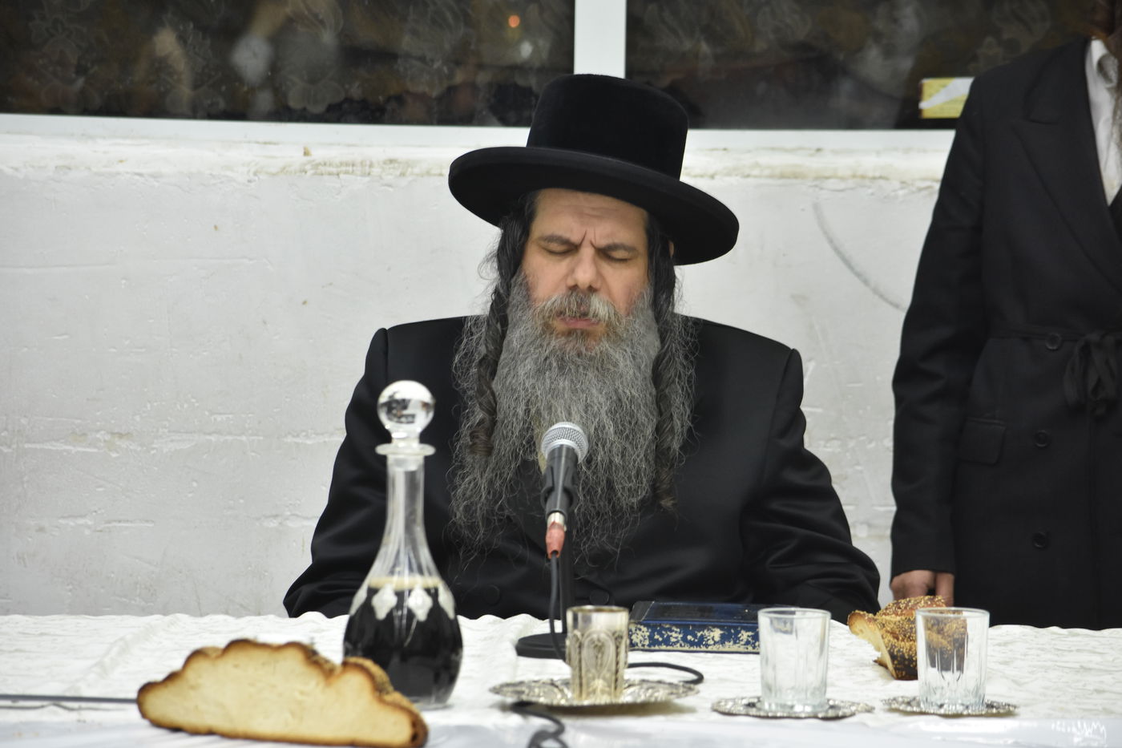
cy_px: 374
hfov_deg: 9.8
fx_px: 6544
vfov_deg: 6.5
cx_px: 561
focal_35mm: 210
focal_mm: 140
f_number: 5.6
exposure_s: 1/60
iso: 1250
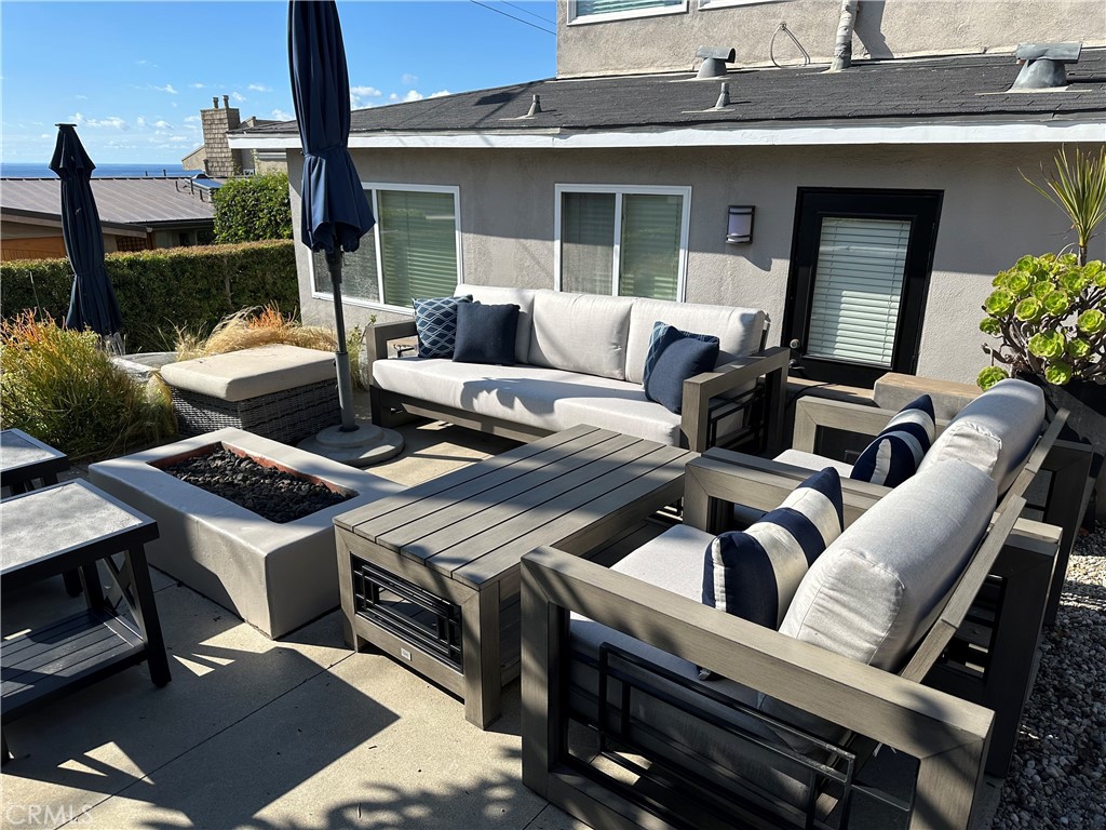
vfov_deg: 56.8
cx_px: 553
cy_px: 415
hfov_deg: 71.6
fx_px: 767
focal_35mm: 24
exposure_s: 1/4184
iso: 80
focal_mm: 6.86
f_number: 1.78
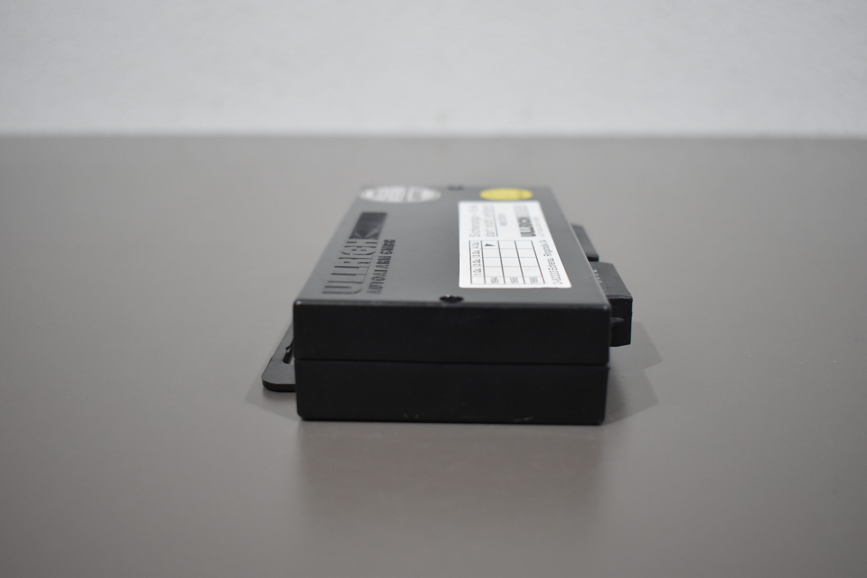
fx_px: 975
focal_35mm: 40
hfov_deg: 47.9
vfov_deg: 33.0
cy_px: 289
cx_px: 434
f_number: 4
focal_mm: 27
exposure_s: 1/160
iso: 800
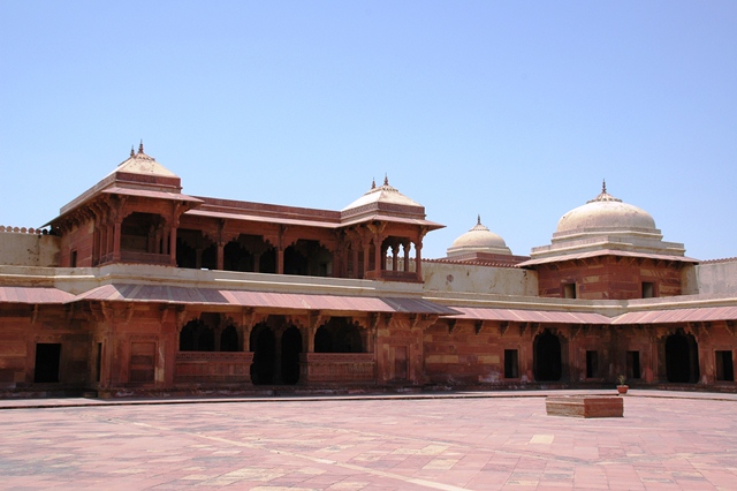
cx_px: 368
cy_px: 246
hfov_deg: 46.4
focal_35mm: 42
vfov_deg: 31.9
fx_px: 859
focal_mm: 28
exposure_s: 1/320
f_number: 11
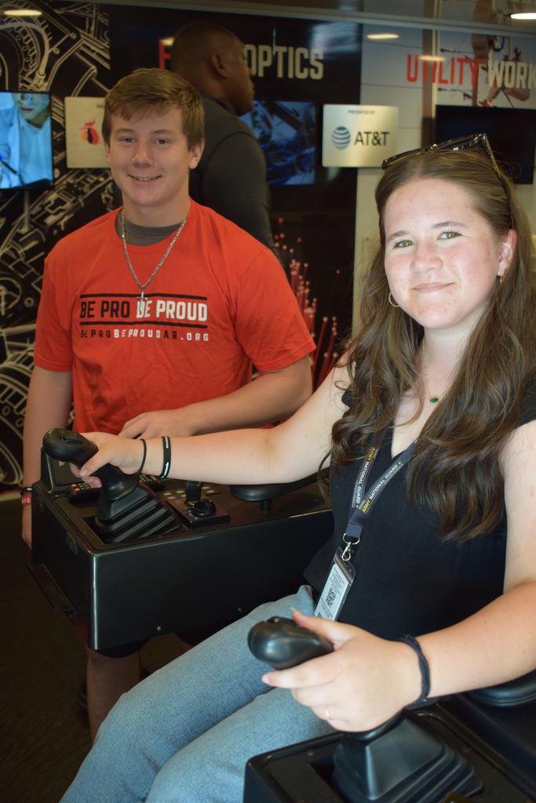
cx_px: 268
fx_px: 971
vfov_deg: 45.0
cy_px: 402
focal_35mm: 44
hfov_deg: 30.9
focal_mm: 29
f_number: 4.2
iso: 450
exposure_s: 1/60
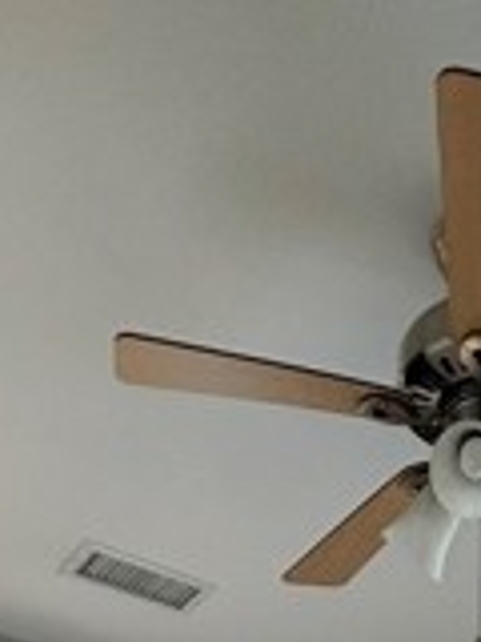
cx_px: 429
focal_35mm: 56
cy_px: 1220
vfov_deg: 20.5
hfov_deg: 25.3
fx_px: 1038
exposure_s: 1/121
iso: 250
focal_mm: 2.22
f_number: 2.2
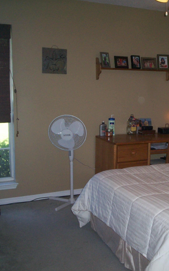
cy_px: 135
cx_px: 148
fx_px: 376
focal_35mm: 51
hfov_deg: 24.7
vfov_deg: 39.6
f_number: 4.5
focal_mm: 5.9
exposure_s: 1/64
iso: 140
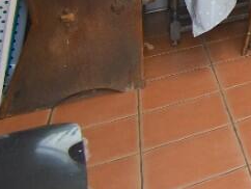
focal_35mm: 61
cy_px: -163
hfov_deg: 19.4
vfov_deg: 18.3
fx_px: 443
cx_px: 493
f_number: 5
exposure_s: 1/200
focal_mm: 10
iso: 640
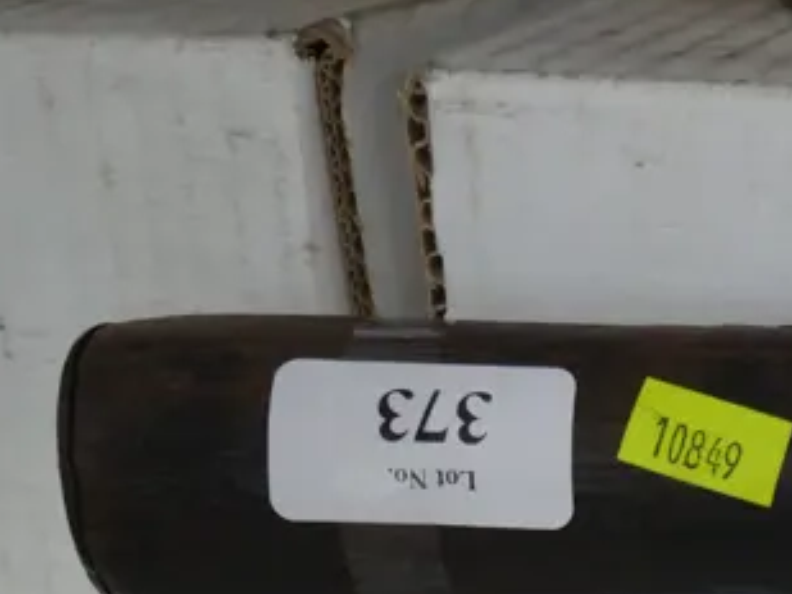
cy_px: 787
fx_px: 2426
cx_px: 1266
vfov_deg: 13.4
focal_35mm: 106
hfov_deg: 16.5
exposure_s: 1/60
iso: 1600
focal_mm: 16
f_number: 3.6
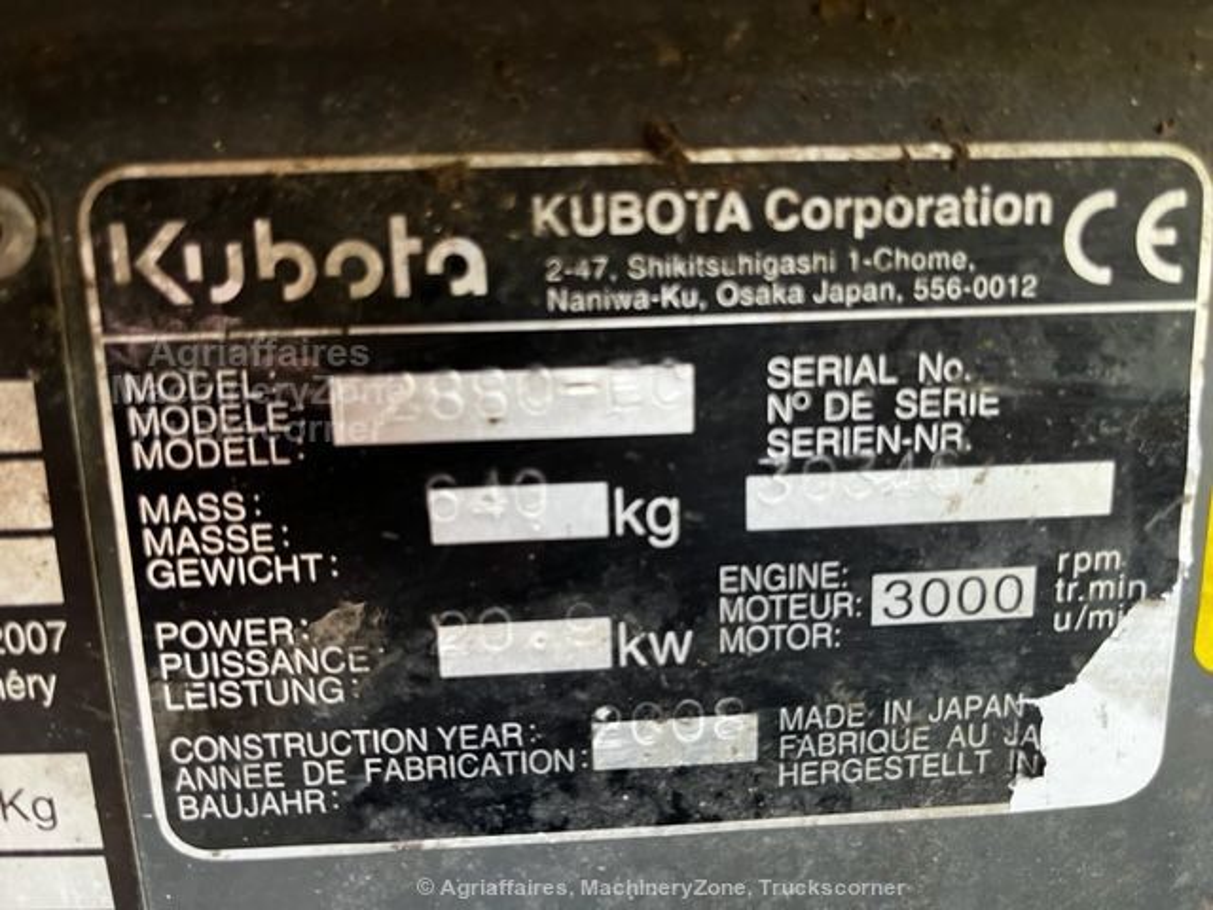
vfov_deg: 53.1
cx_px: 606
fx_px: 911
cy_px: 455
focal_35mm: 26
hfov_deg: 67.3
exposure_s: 1/60
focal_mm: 5.1
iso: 200
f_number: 1.6
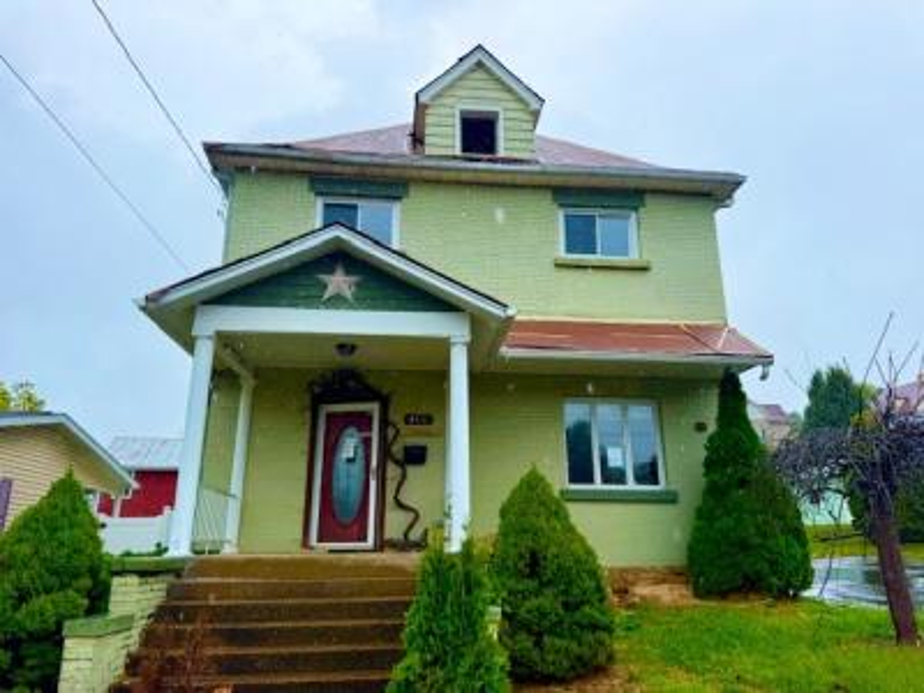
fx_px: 641
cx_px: 462
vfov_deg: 56.8
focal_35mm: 24
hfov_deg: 71.6
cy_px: 346
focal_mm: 6.76
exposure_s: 1/1271
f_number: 1.78
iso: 80
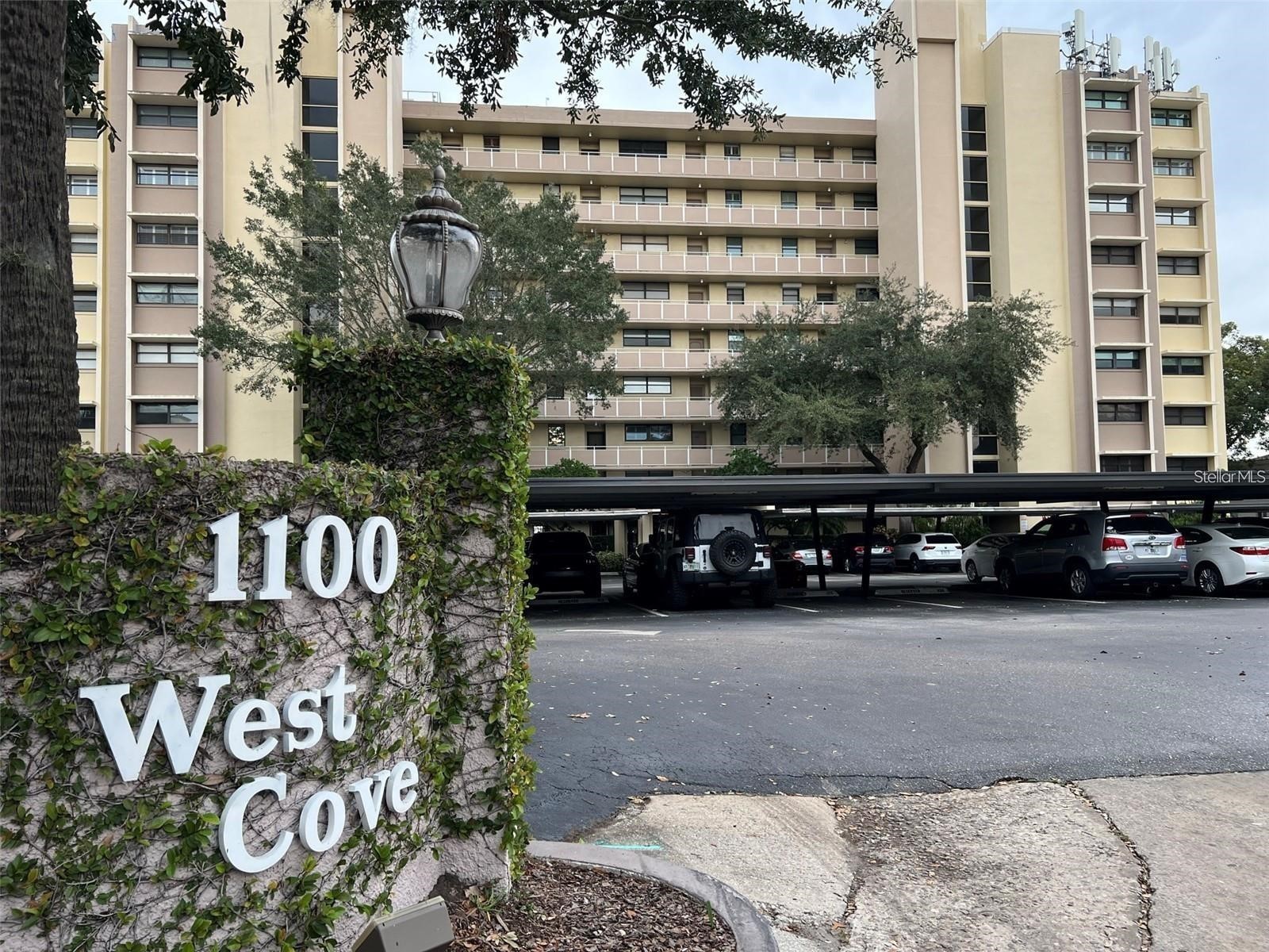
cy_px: 476
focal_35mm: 26
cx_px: 634
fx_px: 953
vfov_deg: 53.1
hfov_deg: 67.3
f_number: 1.5
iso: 50
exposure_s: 1/191
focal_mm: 5.7
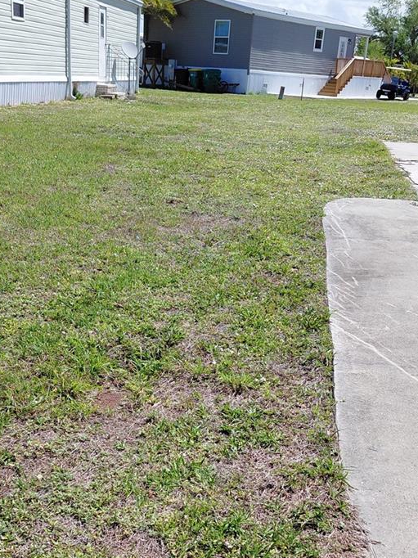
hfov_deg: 32.7
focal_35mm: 44
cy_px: 407
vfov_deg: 41.9
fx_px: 709
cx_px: 164
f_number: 1.8
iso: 50
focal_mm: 4.69
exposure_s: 1/2769
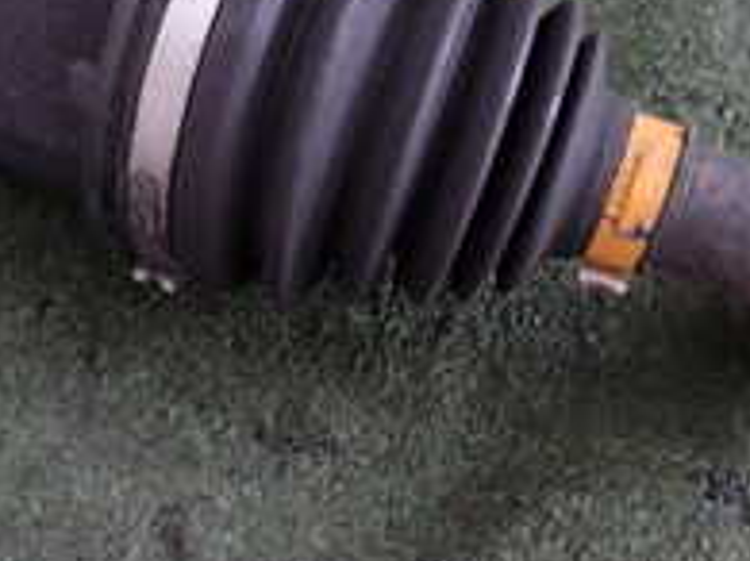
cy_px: 69
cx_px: 338
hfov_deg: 25.3
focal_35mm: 77
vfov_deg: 18.8
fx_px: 1667
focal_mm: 4.5
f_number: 2
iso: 250
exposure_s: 1/30
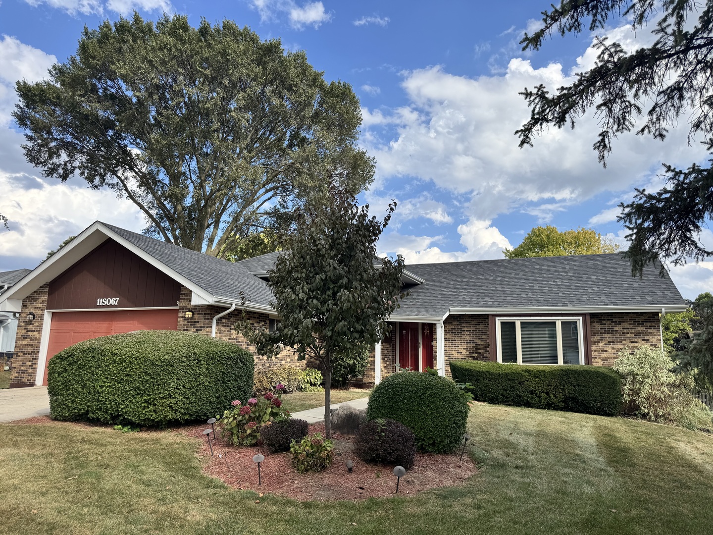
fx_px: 494
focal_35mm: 24
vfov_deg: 56.8
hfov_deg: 71.6
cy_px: 268
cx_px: 356
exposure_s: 1/3597
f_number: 1.78
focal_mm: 6.76
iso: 80
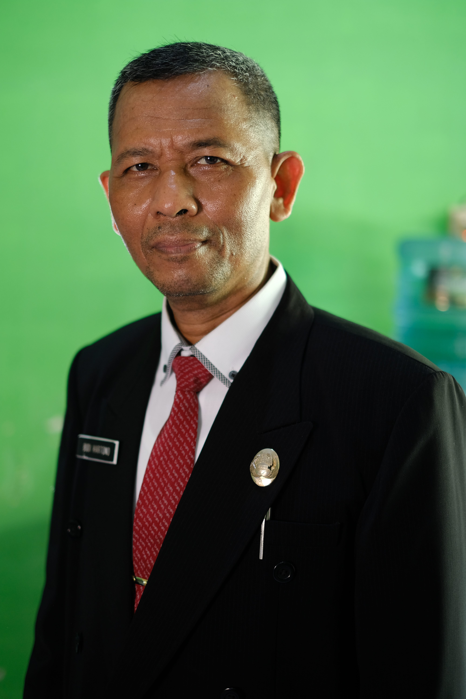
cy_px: 350
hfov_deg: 25.5
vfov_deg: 37.5
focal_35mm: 53
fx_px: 1029
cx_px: 233
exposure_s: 1/125
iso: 320
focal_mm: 35
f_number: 1.4
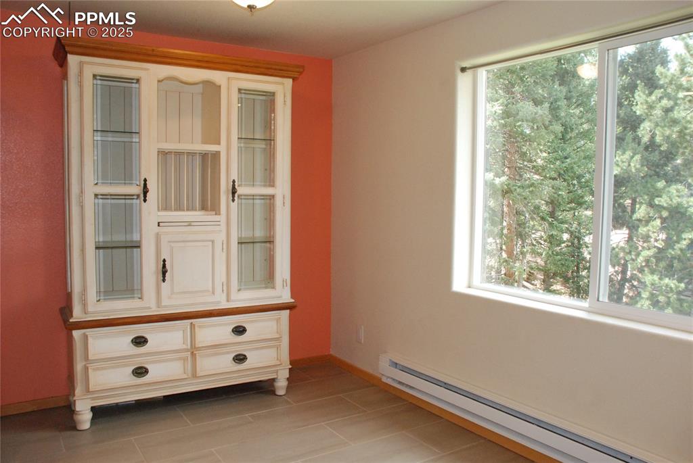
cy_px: 232
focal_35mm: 30
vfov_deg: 43.7
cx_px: 346
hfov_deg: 61.9
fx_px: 578
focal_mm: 20
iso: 1600
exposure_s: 1/200
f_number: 5.6
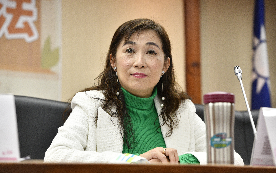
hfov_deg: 15.7
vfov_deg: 9.9
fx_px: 1000
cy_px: 86
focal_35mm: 133
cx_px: 138
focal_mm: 130
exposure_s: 1/125
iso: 800
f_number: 4.8
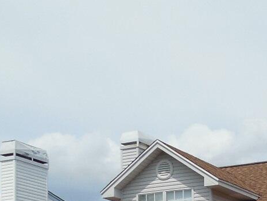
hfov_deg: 21.6
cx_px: 290
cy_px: 306
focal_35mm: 86
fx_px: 664
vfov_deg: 15.7
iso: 125
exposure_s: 1/500
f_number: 6.6
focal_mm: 4.5
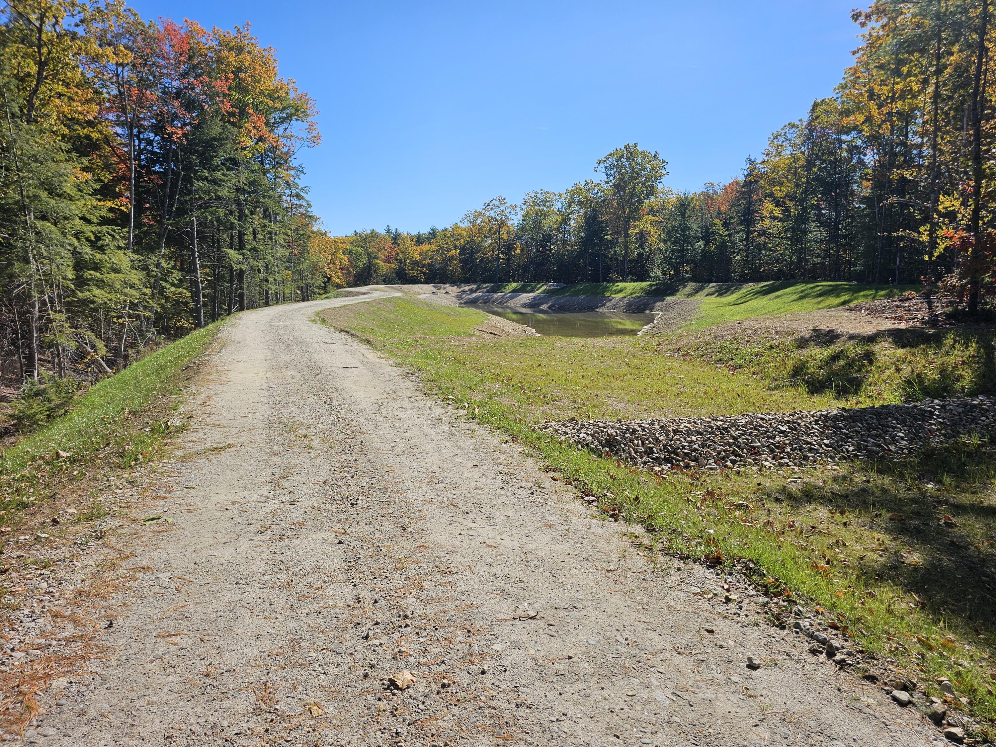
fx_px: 662
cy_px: 374
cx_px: 498
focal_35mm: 23
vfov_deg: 58.9
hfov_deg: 73.9
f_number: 1.7
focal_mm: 6.3
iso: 10
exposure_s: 1/1005
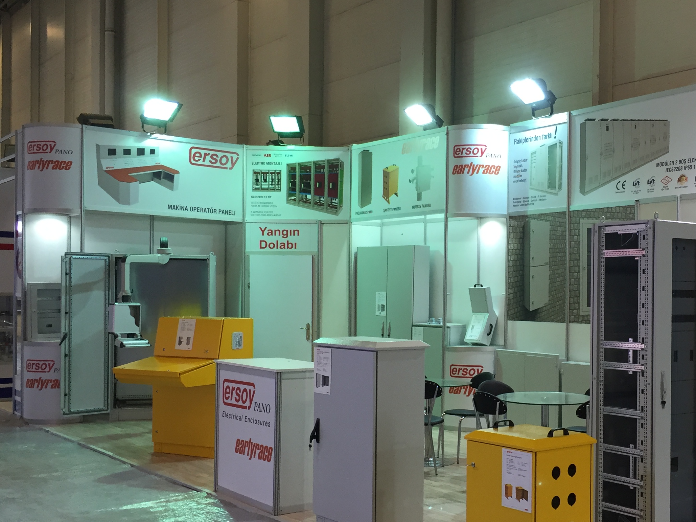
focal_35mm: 46
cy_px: 297
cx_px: 474
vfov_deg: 31.5
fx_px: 925
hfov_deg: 40.6
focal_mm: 4.15
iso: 40
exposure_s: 1/33
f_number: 2.2
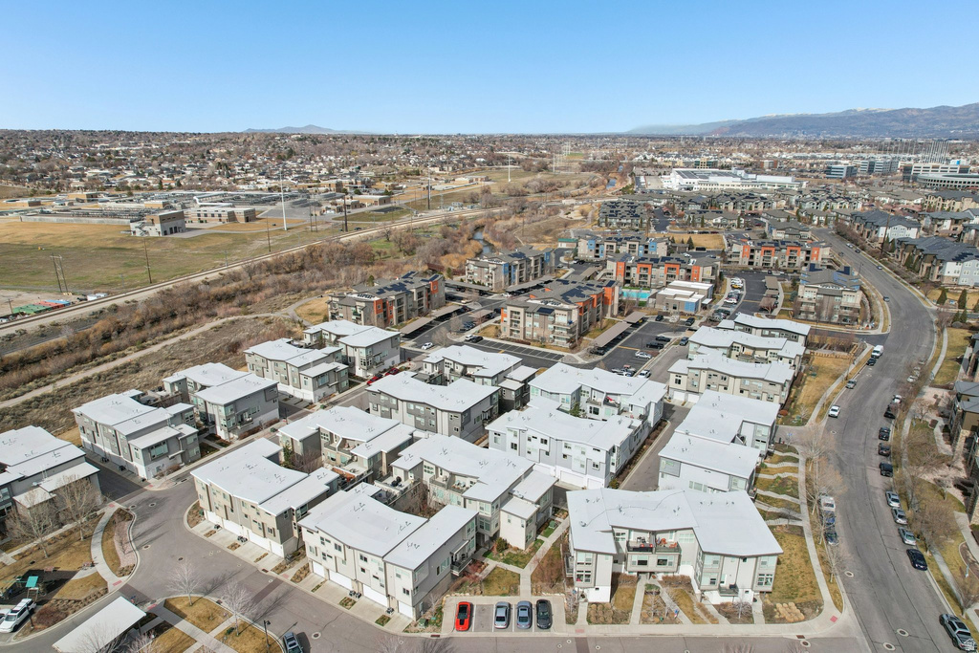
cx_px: 490
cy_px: 326
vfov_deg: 57.2
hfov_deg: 78.6
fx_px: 598
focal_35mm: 22
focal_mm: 8.4
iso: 110
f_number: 2.8
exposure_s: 1/120
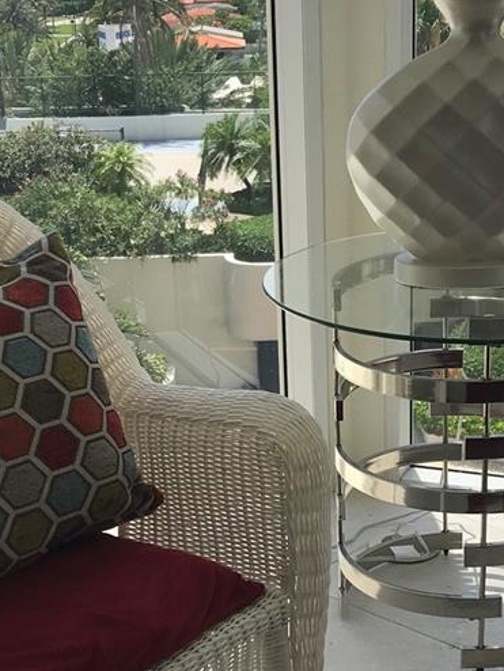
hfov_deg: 21.6
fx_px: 1319
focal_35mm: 68
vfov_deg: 28.4
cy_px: 444
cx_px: 291
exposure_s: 1/553
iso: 20
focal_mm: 3.99
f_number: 1.8
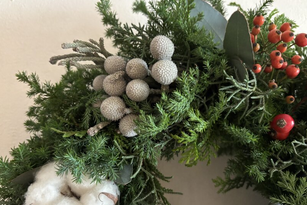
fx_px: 247
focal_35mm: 29
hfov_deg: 63.7
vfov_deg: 44.9
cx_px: 151
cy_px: 110
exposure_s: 1/35
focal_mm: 5.96
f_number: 1.6
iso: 640
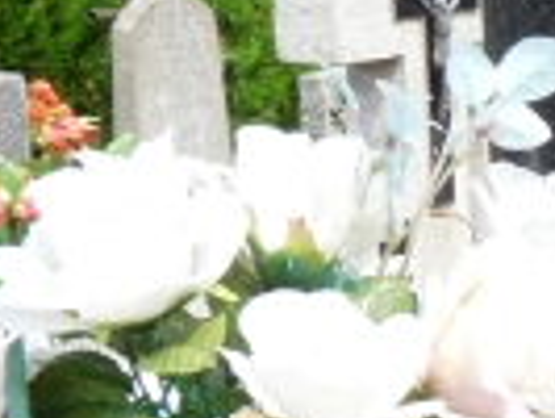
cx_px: 1523
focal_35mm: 277
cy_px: 594
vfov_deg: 5.3
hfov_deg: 6.6
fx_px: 4445
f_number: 5
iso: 100
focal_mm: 8.2
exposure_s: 1/250
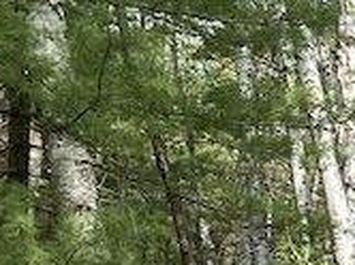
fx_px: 2058
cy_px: 427
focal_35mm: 201
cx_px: 1287
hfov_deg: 7.7
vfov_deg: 7.2
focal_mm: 4.25
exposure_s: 1/839
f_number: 1.8
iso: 32
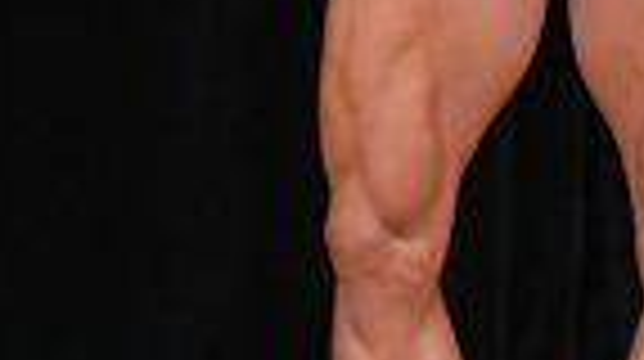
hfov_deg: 1.4
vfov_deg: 0.8
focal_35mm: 1535
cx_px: 570
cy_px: -99
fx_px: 26178
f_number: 5.6
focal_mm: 180
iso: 4000
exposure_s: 1/400
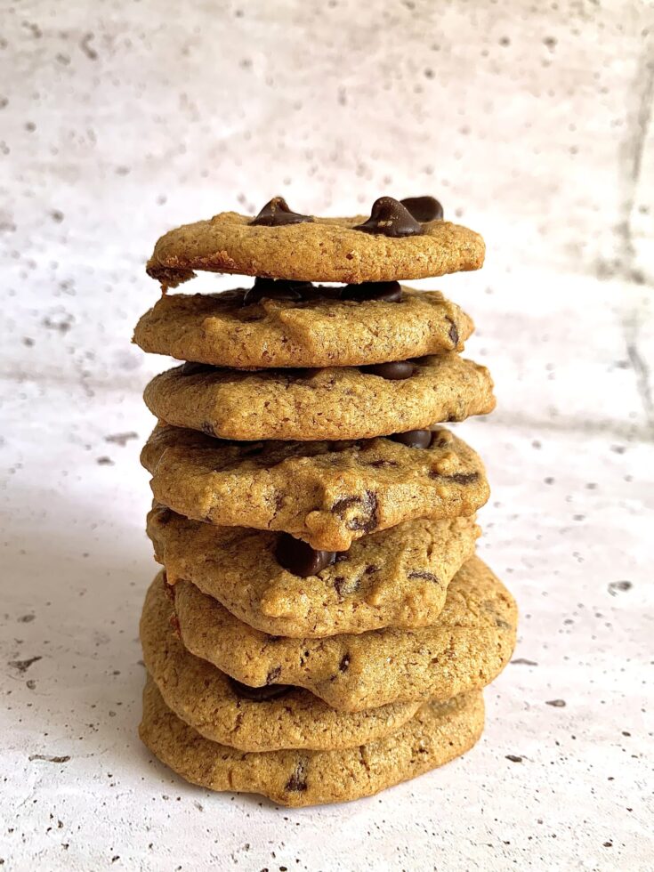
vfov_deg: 67.3
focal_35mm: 26
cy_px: 436
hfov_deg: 53.1
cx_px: 327
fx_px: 655
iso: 40
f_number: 1.8
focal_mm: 4.25
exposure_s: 1/122
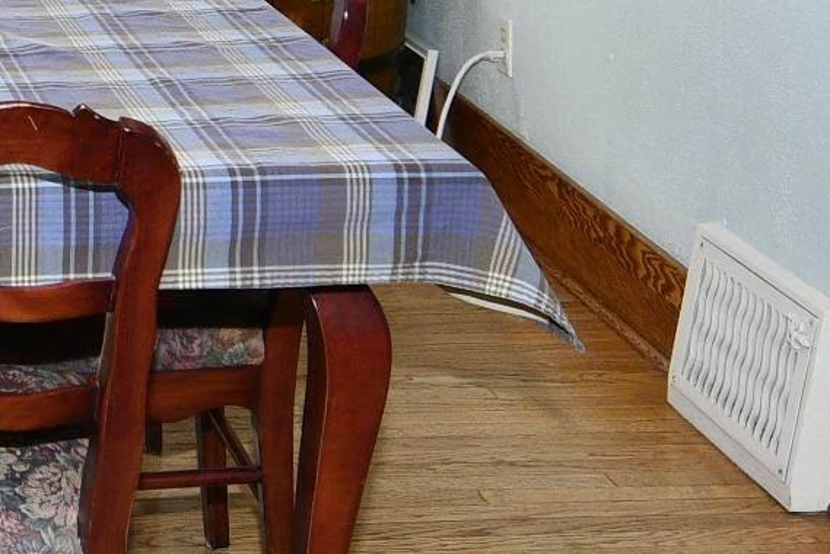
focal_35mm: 88
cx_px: -106
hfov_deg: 21.8
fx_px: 2030
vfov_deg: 14.5
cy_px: -283
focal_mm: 12
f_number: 5.6
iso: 400
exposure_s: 1/125
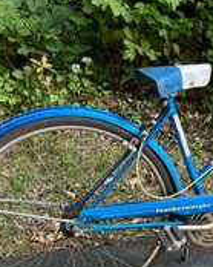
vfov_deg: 36.7
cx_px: 185
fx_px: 394
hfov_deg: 29.2
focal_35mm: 50
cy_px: 191
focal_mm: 5.7
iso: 40
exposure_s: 1/162
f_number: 1.5
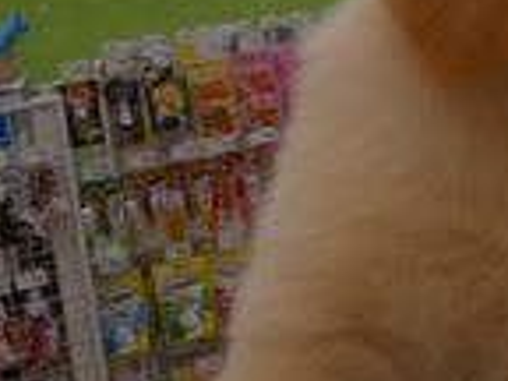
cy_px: -49
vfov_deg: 13.9
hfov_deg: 17.4
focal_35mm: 104
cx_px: 716
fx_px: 1526
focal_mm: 4.5
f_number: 3.7
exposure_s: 1/50
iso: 80
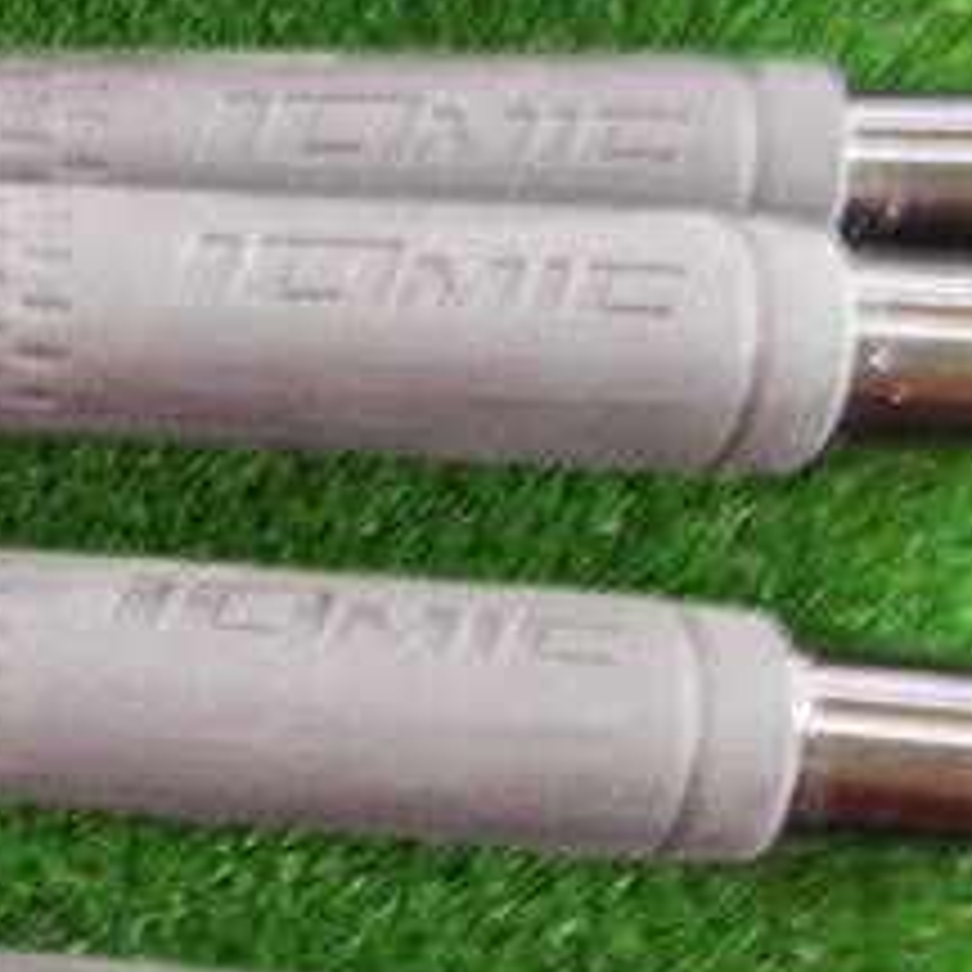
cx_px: -396
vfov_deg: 25.4
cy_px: 522
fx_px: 2160
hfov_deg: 22.0
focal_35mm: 68
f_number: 3.2
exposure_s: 1/10
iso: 200
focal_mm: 4.6
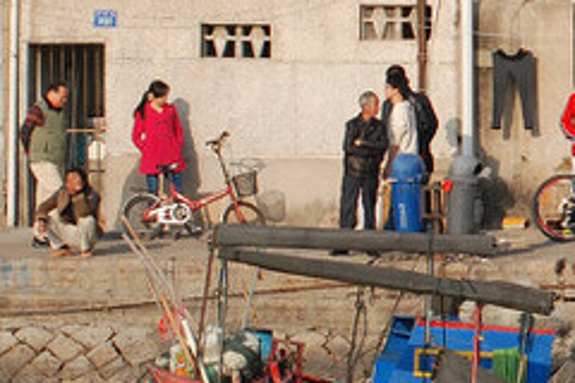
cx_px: 1303
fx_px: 9599
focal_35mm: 601
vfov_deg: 2.3
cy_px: -47
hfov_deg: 3.4
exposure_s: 1/320
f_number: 7.1
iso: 100
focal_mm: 80
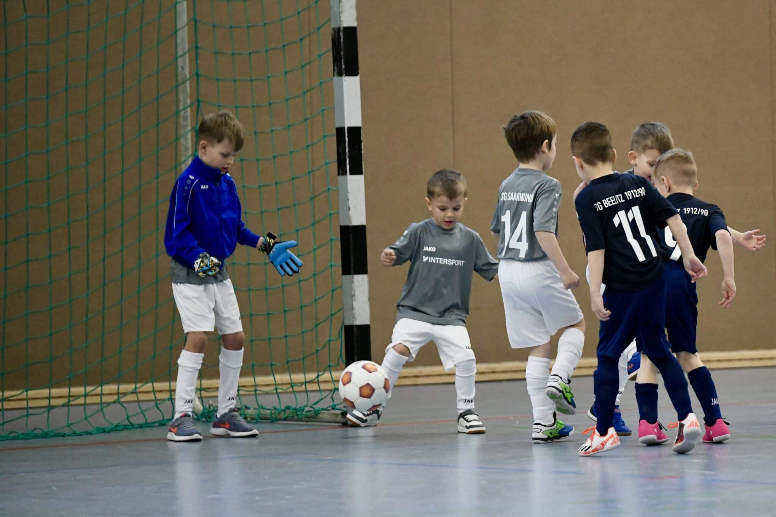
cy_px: 258
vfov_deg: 7.4
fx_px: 3987
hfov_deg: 11.1
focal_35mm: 185
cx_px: 388
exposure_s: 1/1250
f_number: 2.8
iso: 8000
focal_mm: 185
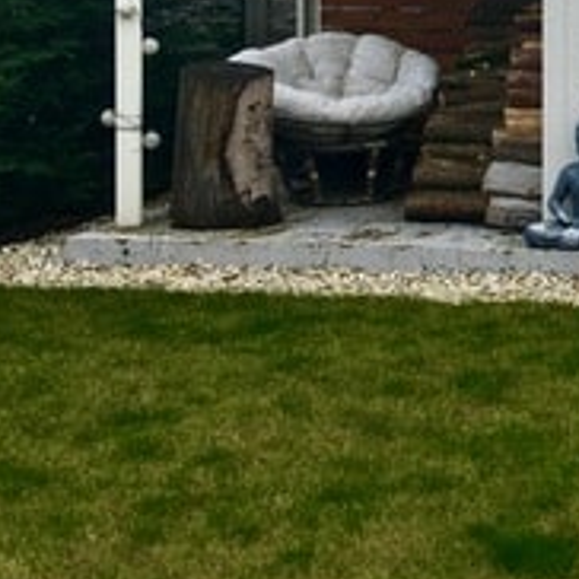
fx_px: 1703
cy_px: 3
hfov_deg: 17.9
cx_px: 776
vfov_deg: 18.8
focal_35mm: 90
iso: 25
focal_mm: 4.15
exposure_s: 1/243
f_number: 2.2
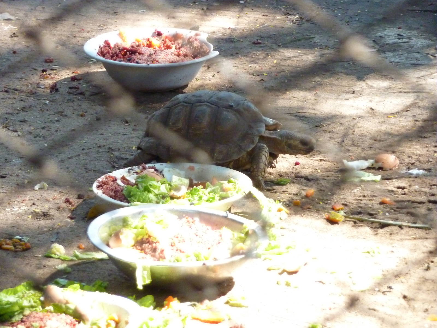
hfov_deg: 7.1
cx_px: 218
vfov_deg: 5.3
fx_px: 3510
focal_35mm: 278
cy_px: 164
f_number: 4.8
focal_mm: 45.7
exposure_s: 1/200
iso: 800
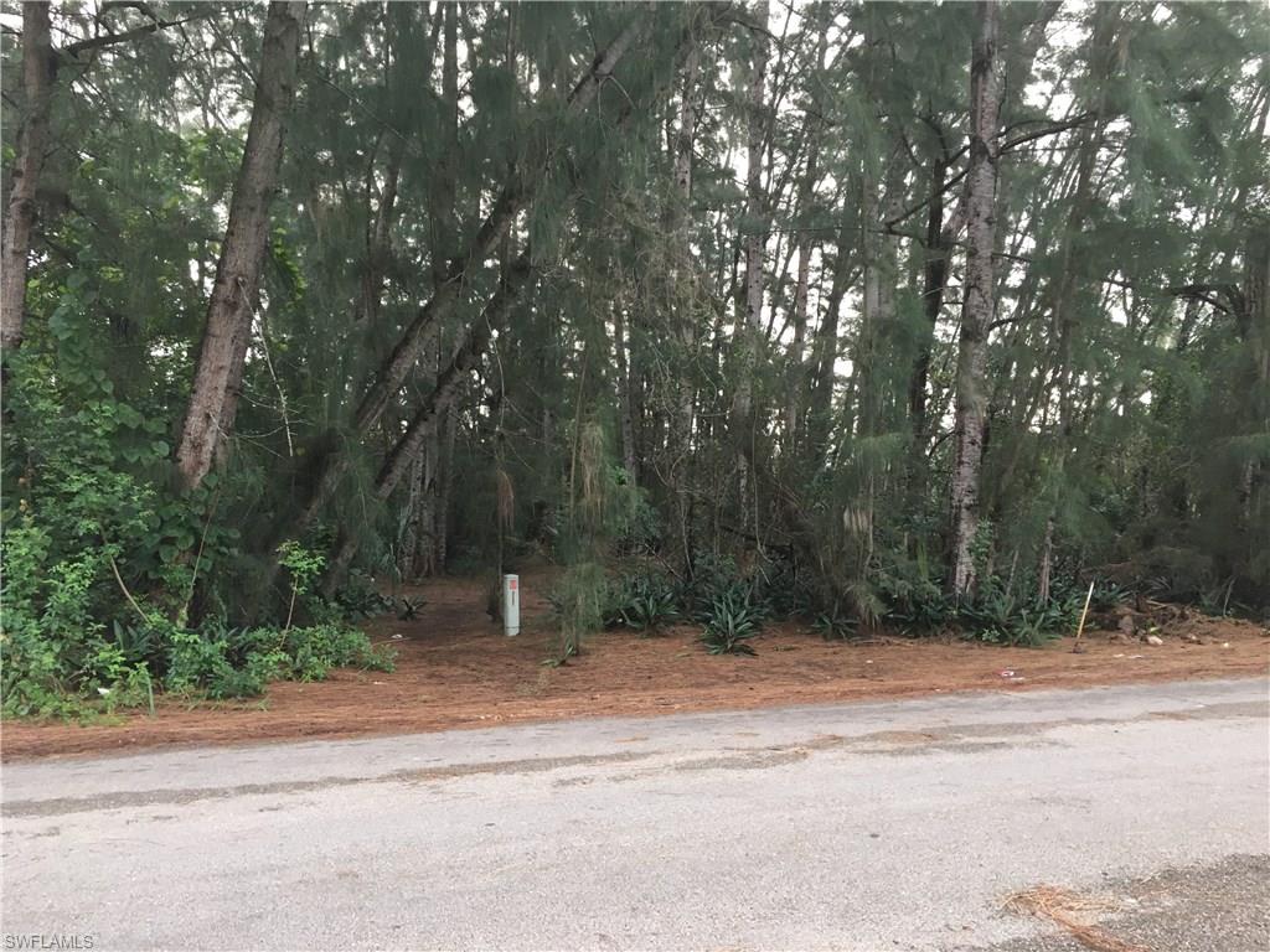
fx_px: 1064
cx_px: 635
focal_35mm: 29
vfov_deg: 48.2
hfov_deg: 61.7
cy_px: 476
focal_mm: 4.15
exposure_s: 1/30
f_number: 2.2
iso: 40
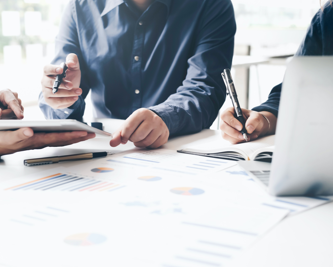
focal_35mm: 60
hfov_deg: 31.4
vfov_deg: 25.4
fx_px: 591
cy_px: 133
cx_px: 147
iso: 160
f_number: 2.8
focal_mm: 35
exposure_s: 1/100
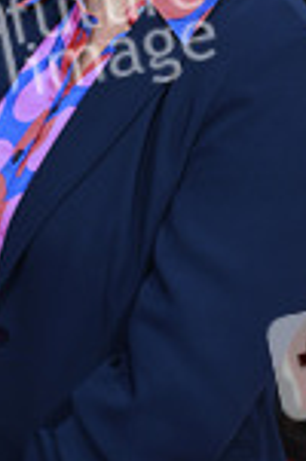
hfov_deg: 7.8
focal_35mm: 175
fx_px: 2241
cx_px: 147
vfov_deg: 11.8
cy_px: 195
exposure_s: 1/160
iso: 800
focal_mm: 66
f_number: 6.3
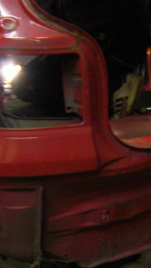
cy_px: 175
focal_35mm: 70
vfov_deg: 30.0
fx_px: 499
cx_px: 143
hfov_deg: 16.9
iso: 200
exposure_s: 1/8
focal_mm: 5.8
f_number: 2.8
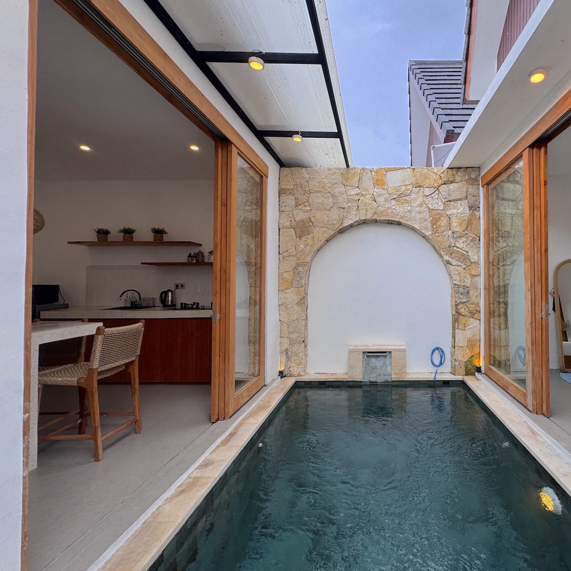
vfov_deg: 84.0
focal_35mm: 17
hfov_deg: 81.4
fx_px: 317
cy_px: 280
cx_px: 376
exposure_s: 1/303
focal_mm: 2.22
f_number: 2.2
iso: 40
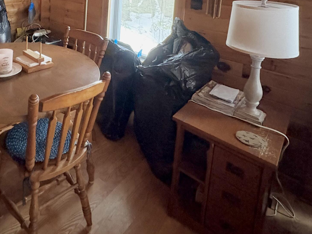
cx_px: 81
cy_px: -5
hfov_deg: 58.7
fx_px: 261
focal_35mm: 29
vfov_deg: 41.4
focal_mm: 2.22
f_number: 2.2
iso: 800
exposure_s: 1/41
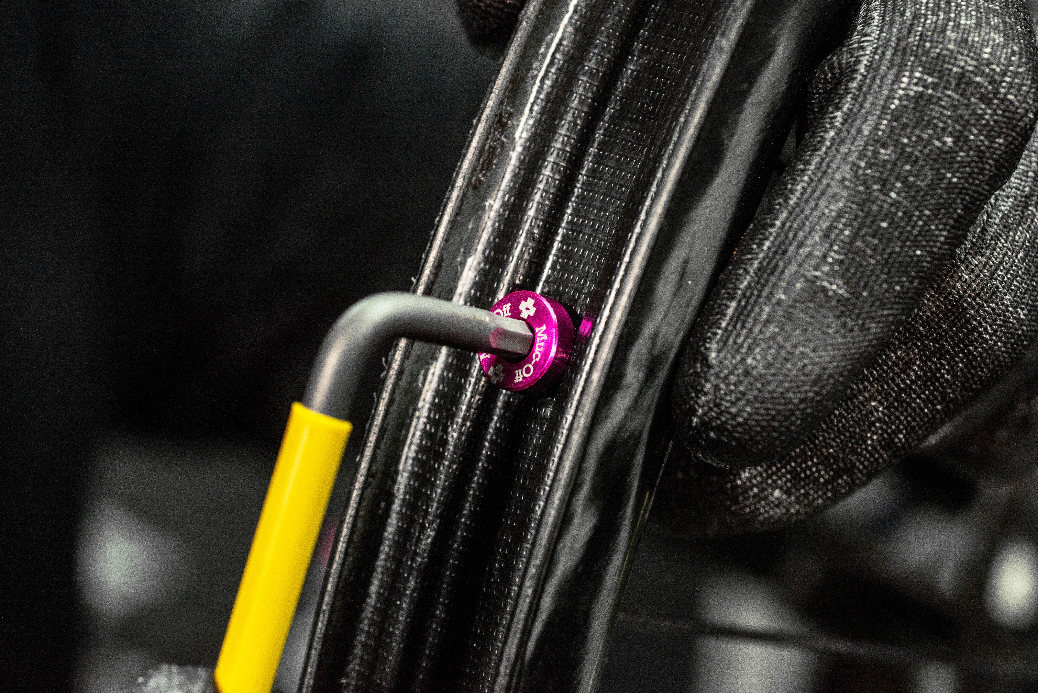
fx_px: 1730
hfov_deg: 33.4
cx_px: 519
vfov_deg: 22.6
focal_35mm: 60
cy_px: 346
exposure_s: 1/160
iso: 2000
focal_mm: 60
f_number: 8
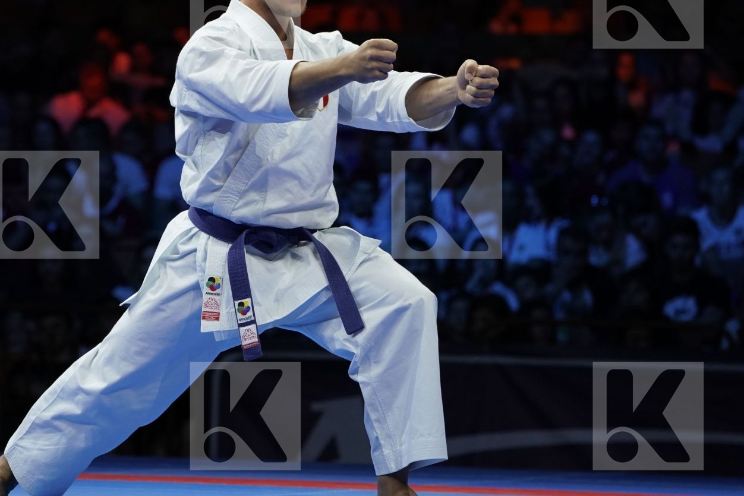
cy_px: 205
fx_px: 5704
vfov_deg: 5.0
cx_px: 245
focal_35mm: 276
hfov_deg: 7.5
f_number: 5.6
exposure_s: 1/500
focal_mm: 192
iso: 2000
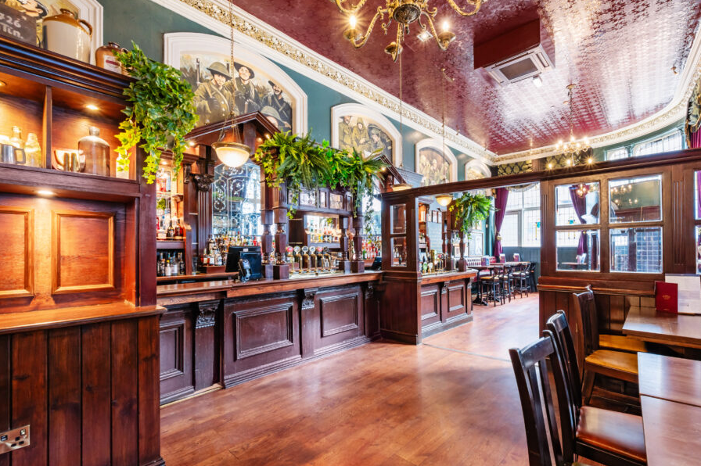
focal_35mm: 16
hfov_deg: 96.4
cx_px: 386
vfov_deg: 73.6
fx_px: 311
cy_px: 245
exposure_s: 1/2.5
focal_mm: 14
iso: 400
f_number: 9
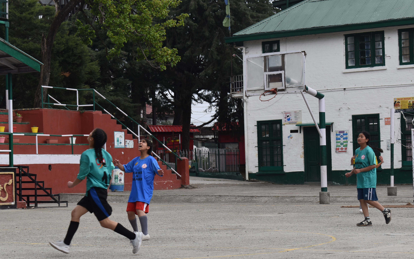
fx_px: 1094
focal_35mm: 97
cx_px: 183
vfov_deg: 13.5
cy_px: 166
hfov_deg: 21.4
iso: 200
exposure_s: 1/250
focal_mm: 52
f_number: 8
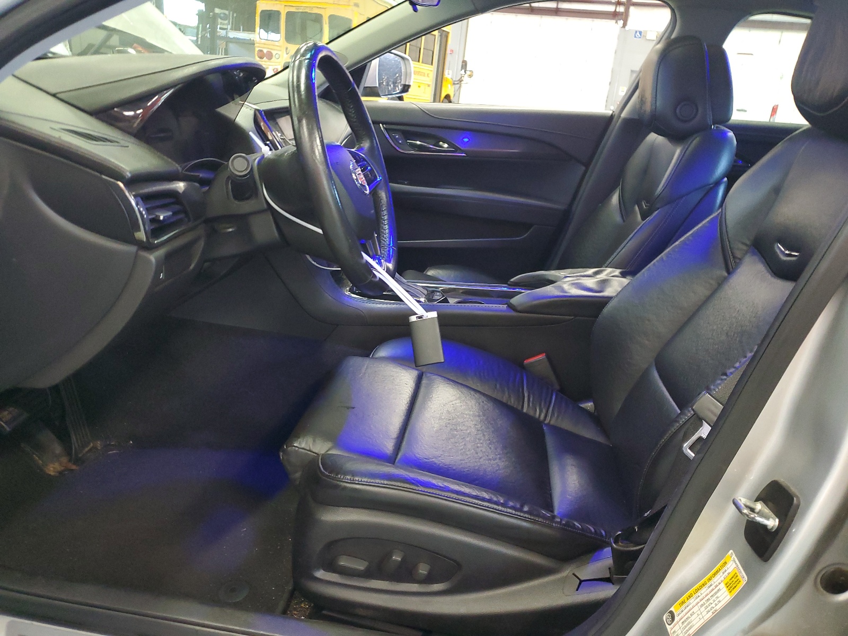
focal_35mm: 26
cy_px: 318
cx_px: 424
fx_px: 637
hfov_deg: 67.3
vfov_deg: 53.1
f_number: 1.5
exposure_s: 1/24
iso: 285
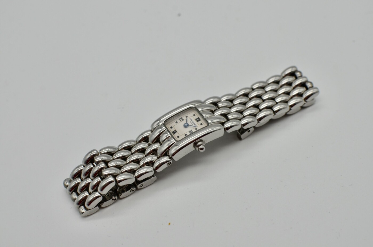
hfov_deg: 37.9
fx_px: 543
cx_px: 186
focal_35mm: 52
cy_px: 124
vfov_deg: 25.7
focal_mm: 35
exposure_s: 1/160
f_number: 6.3
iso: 200
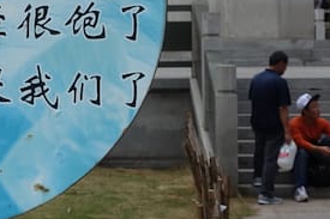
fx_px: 1466
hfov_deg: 12.6
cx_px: -50
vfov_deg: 8.5
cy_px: 35
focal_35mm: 160
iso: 125
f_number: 5.6
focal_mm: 20.05
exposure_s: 1/500
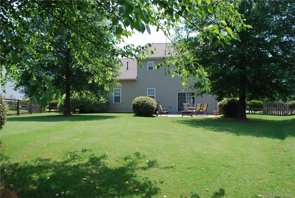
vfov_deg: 48.1
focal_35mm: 27
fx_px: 222
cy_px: 99
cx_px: 148
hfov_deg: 67.3
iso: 100
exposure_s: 1/160
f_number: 6.3
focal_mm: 18
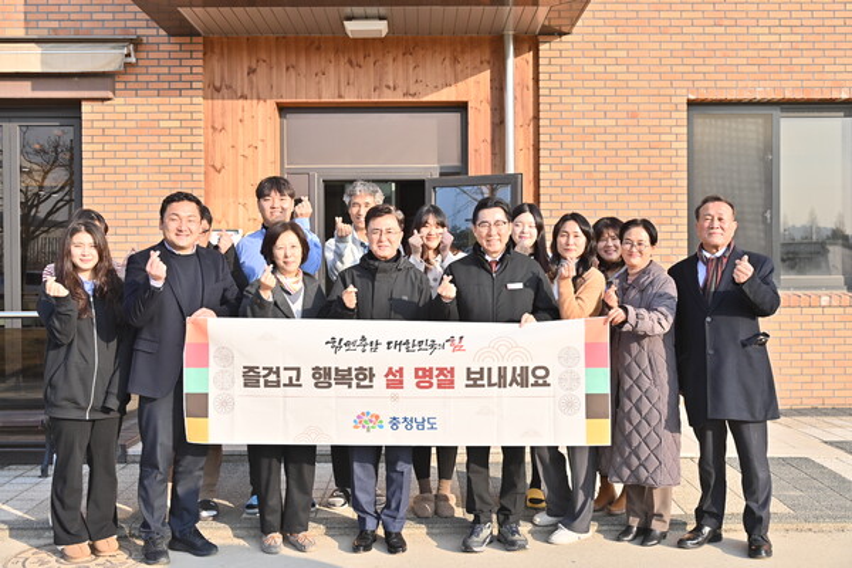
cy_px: 284
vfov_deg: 35.1
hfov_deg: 50.7
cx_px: 426
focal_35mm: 38
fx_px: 899
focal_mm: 38
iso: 100
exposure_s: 1/250
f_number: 5
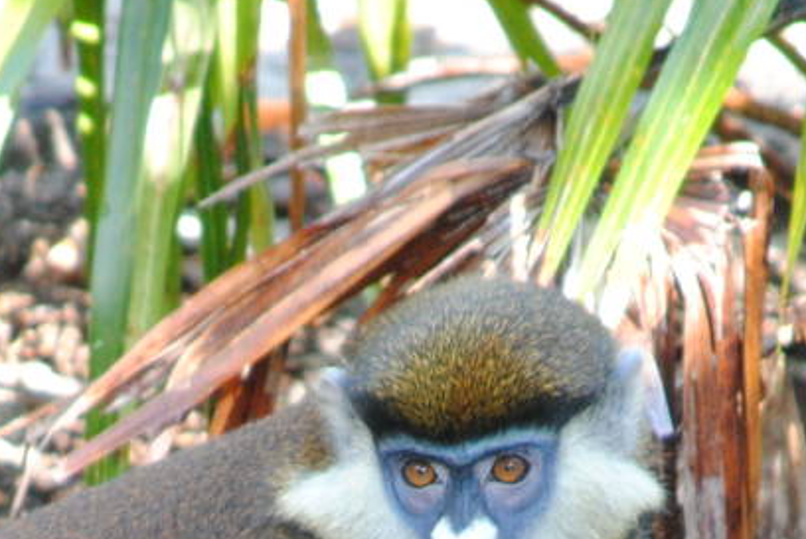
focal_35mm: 1588
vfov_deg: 0.9
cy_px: 1049
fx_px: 35591
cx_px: 288
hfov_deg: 1.3
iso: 400
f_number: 5.6
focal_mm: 270
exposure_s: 1/50
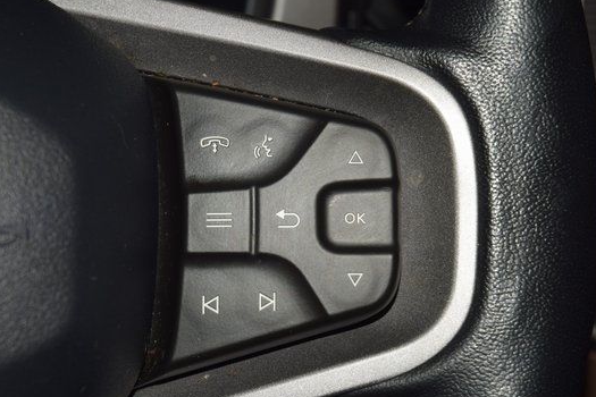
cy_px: 218
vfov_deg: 10.7
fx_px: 2119
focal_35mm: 128
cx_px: 243
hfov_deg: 16.0
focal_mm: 70
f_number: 8
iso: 100
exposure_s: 1/125
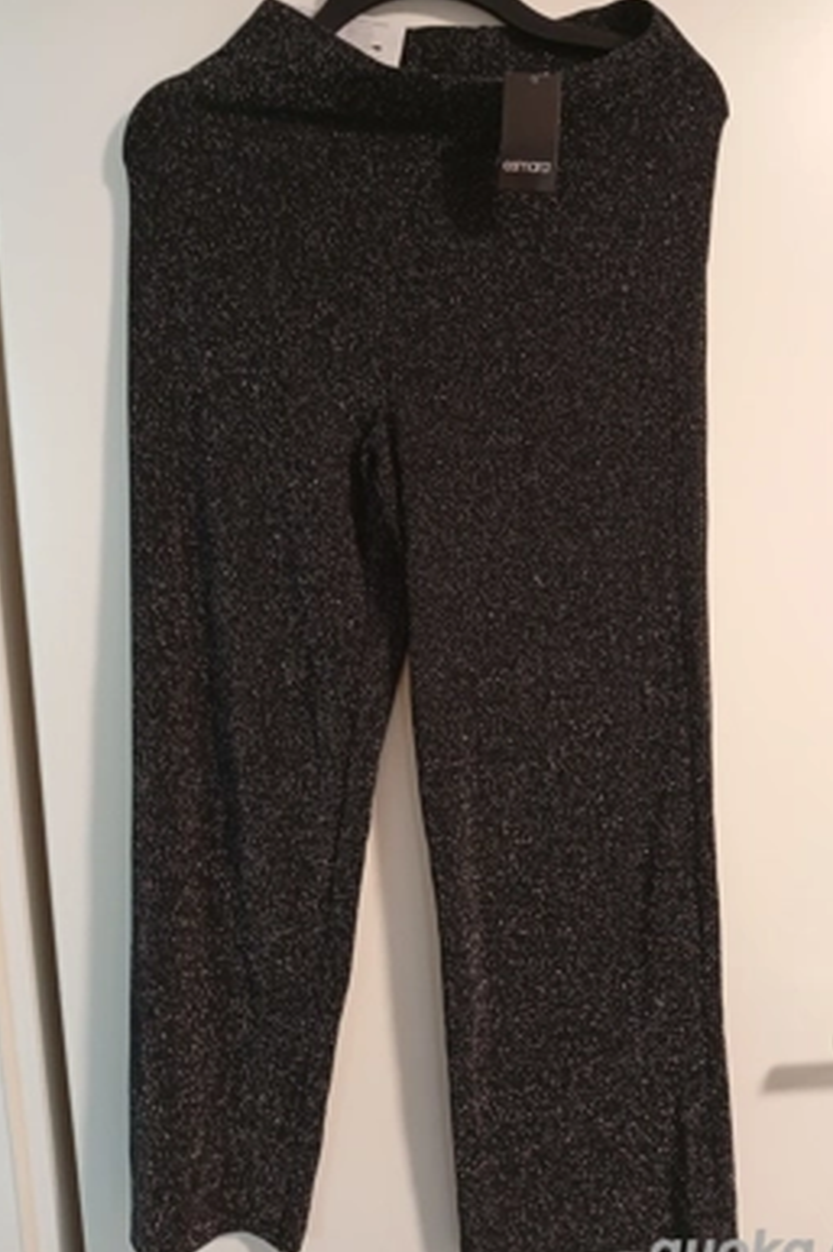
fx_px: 1007
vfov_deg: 63.7
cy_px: 639
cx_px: 412
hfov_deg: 44.9
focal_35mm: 29
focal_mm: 3.98
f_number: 1.8
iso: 810
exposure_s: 1/20
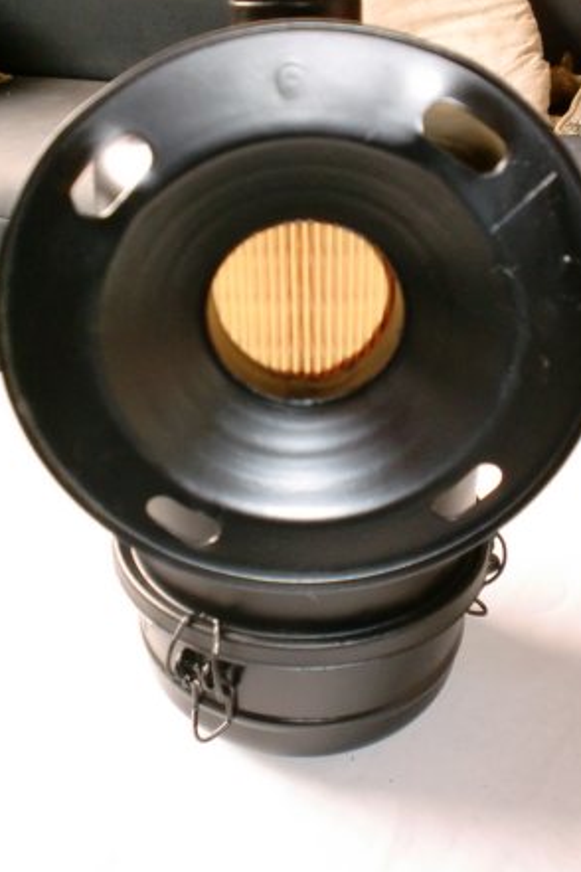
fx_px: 896
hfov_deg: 35.9
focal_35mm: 37
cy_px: 437
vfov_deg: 51.9
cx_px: 310
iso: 400
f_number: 3.1
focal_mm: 6.3
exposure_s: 1/30
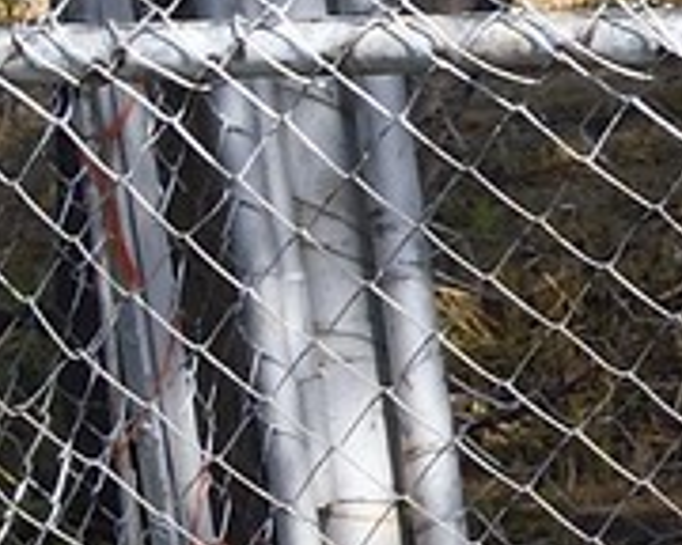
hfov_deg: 7.1
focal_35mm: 200
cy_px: 519
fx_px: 4037
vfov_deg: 7.7
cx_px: 2766
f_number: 11
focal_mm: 24
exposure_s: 1/320
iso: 400
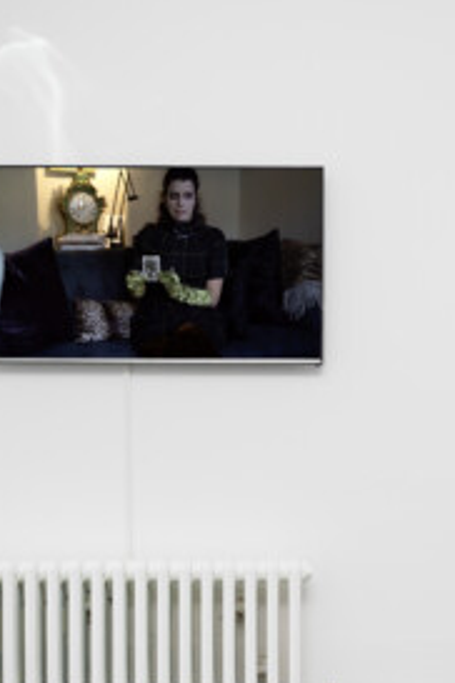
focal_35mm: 73
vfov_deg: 27.7
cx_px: 274
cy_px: 348
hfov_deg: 18.7
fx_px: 1384
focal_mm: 50
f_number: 10
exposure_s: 1/160
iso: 200
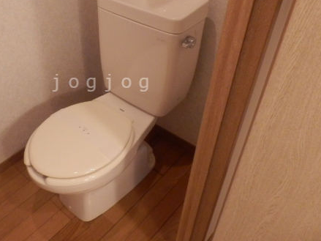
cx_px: 102
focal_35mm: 35
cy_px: 83
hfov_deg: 51.5
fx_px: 324
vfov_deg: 40.2
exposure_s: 1/30
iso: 800
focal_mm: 4.2
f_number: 3
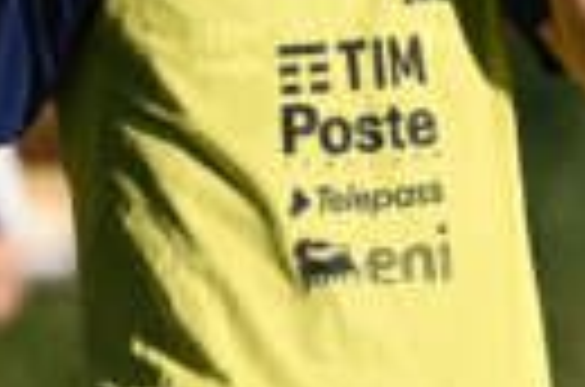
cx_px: 976
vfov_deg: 0.7
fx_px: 30005
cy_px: 234
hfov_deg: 1.1
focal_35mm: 1851
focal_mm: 400
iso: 640
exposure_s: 1/6400
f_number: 4
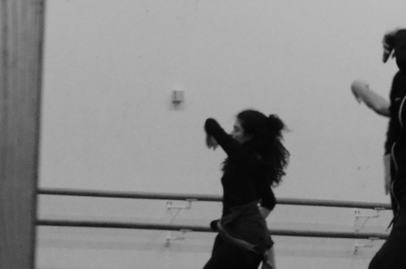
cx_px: 442
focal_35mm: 149
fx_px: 1677
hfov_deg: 13.5
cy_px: 216
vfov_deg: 9.1
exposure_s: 1/80
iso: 6400
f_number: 9
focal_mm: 40
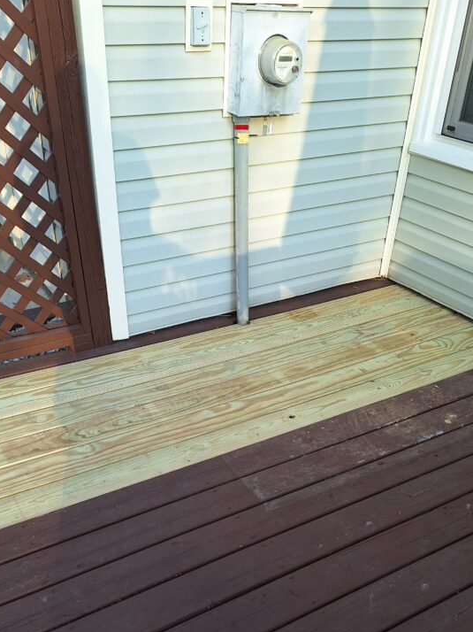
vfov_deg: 53.6
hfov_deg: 42.9
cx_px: 233
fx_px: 602
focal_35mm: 33
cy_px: 451
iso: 40
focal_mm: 5.54
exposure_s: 1/225
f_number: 1.8
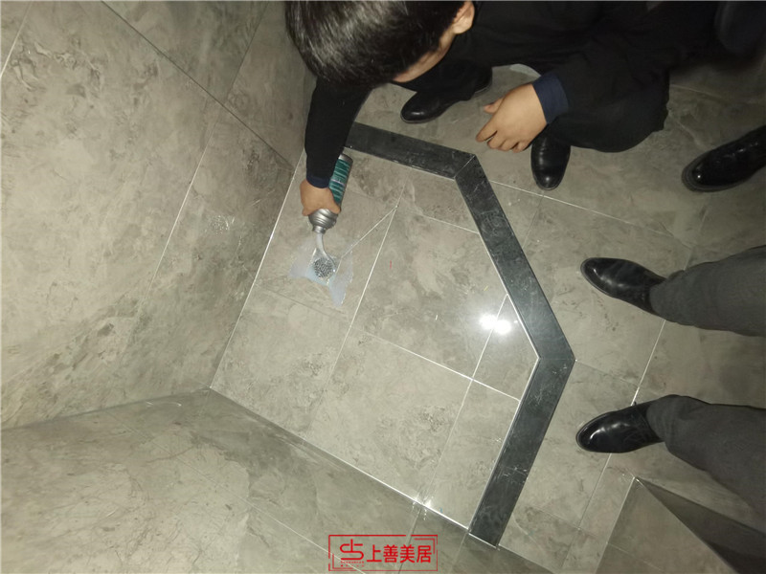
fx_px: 376
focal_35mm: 17
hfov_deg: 91.0
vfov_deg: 74.7
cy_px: 287
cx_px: 383
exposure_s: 1/16.7
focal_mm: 2.26
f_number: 2.2
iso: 800
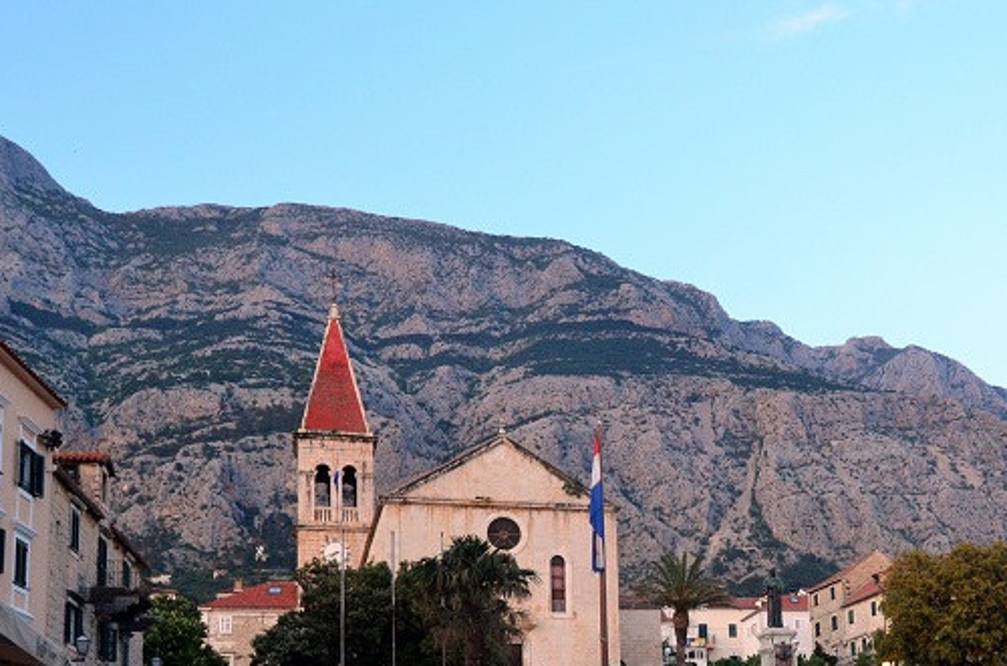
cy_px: 611
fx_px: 1256
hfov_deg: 42.4
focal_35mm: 45
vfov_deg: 28.5
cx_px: 754
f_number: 6.3
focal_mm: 15
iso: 800
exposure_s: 1/125
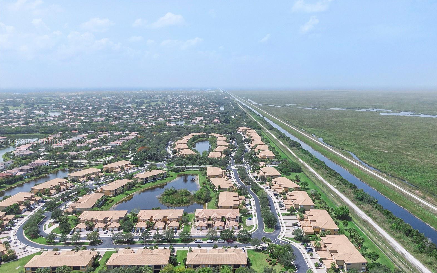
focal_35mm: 26
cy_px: 142
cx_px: 223
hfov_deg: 70.4
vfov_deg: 47.6
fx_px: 310
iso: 100
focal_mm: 4.39
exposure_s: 1/1600
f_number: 2.8
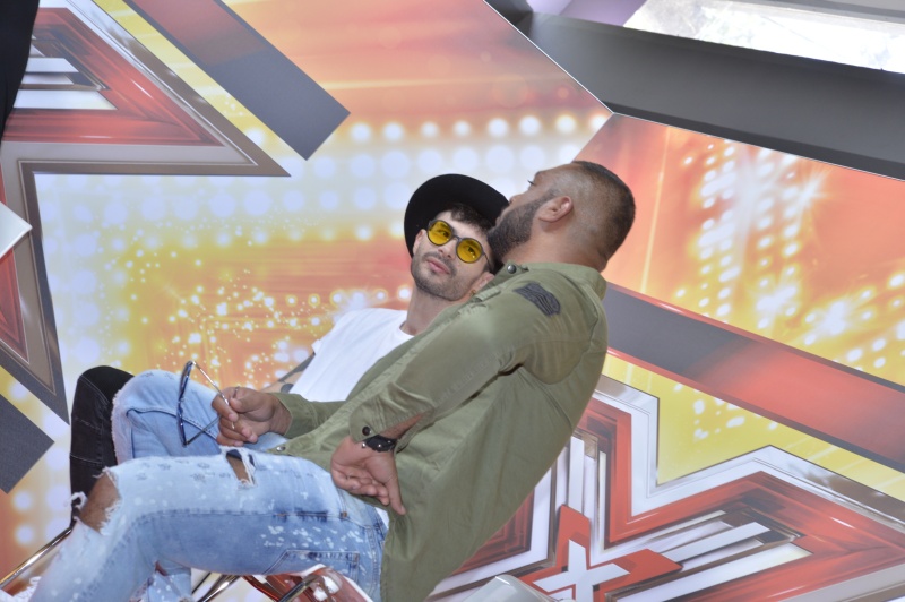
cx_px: 452
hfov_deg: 23.9
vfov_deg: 16.0
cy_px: 301
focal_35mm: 85
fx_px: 2135
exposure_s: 1/60
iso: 640
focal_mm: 85
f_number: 8
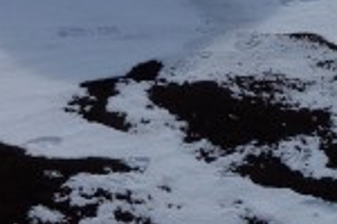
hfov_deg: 15.6
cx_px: 83
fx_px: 1226
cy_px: -277
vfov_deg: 9.5
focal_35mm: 131
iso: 125
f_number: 8
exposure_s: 1/1000
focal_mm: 10.4
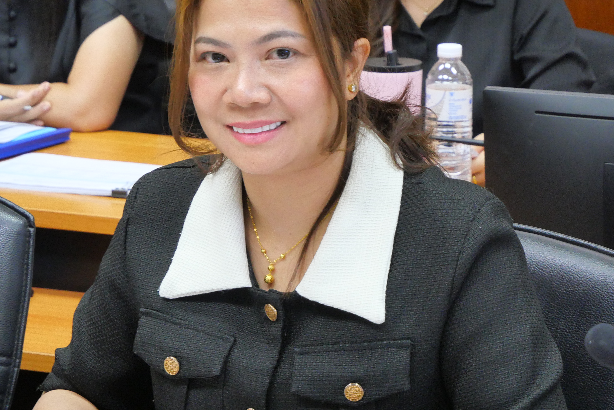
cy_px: 171
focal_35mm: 153
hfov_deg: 13.4
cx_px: 280
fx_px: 2611
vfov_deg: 9.0
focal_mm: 49
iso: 1600
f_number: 5.6
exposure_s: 1/15
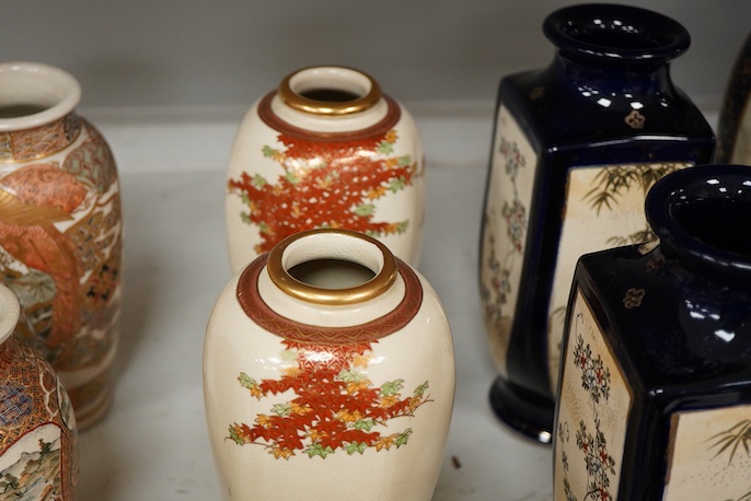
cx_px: 312
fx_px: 1231
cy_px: 270
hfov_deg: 33.8
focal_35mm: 59
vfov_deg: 23.0
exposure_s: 1/160
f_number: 5
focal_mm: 30
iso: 1250
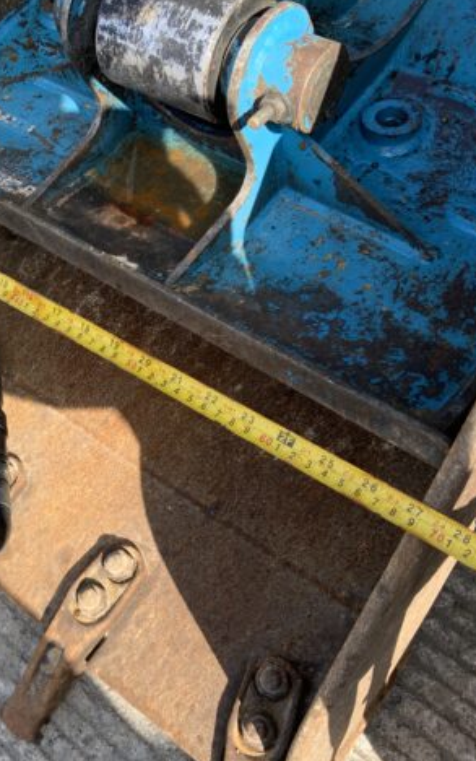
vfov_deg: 47.2
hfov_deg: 29.8
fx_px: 871
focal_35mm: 42
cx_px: 84
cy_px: 384
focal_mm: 3
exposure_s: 1/545
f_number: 1.8
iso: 16
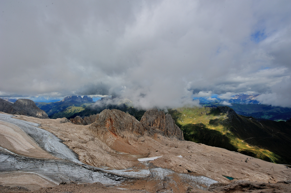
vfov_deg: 81.1
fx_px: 113
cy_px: 96
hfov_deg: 104.3
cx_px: 146
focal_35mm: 14
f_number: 16
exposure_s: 1/400
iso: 200
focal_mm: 14
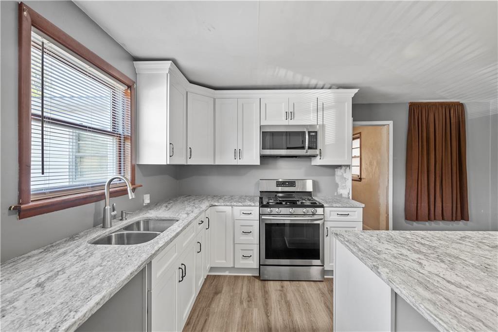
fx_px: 221
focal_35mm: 16
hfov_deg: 96.7
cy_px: 166
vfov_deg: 73.8
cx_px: 249
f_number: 8
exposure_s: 1/1.67
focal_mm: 16
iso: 400
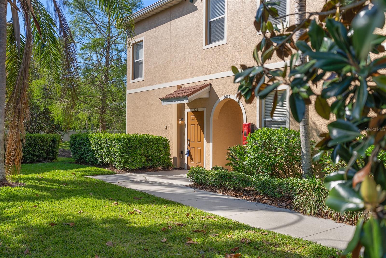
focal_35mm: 35
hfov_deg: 54.4
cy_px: 129
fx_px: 375
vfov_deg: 37.9
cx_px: 193
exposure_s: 1/1000
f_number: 2.8
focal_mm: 35
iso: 40
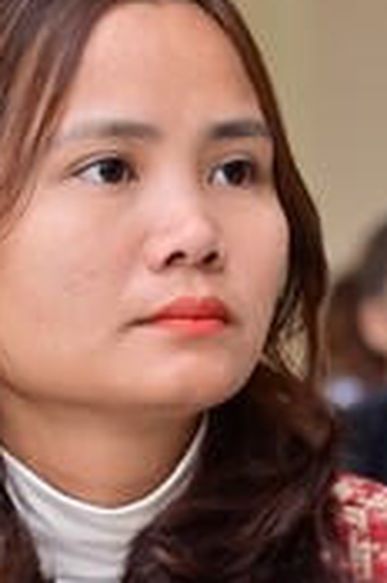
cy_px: 846
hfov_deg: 3.5
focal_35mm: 390
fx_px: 6313
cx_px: 117
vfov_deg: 5.3
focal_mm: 105
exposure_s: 1/160
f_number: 5.6
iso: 1250
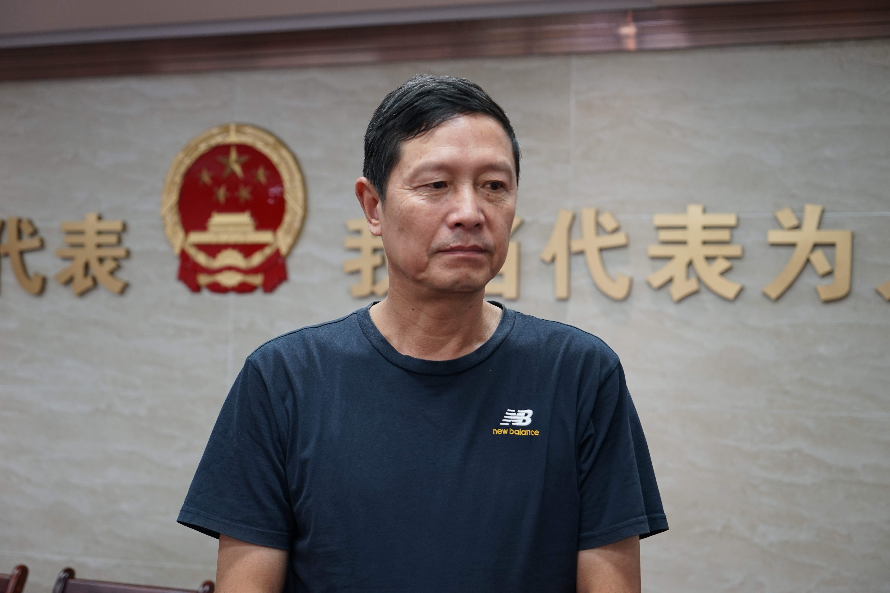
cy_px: 296
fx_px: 1261
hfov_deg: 38.9
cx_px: 445
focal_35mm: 51
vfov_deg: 26.5
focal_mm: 51
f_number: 4
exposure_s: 1/60
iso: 500
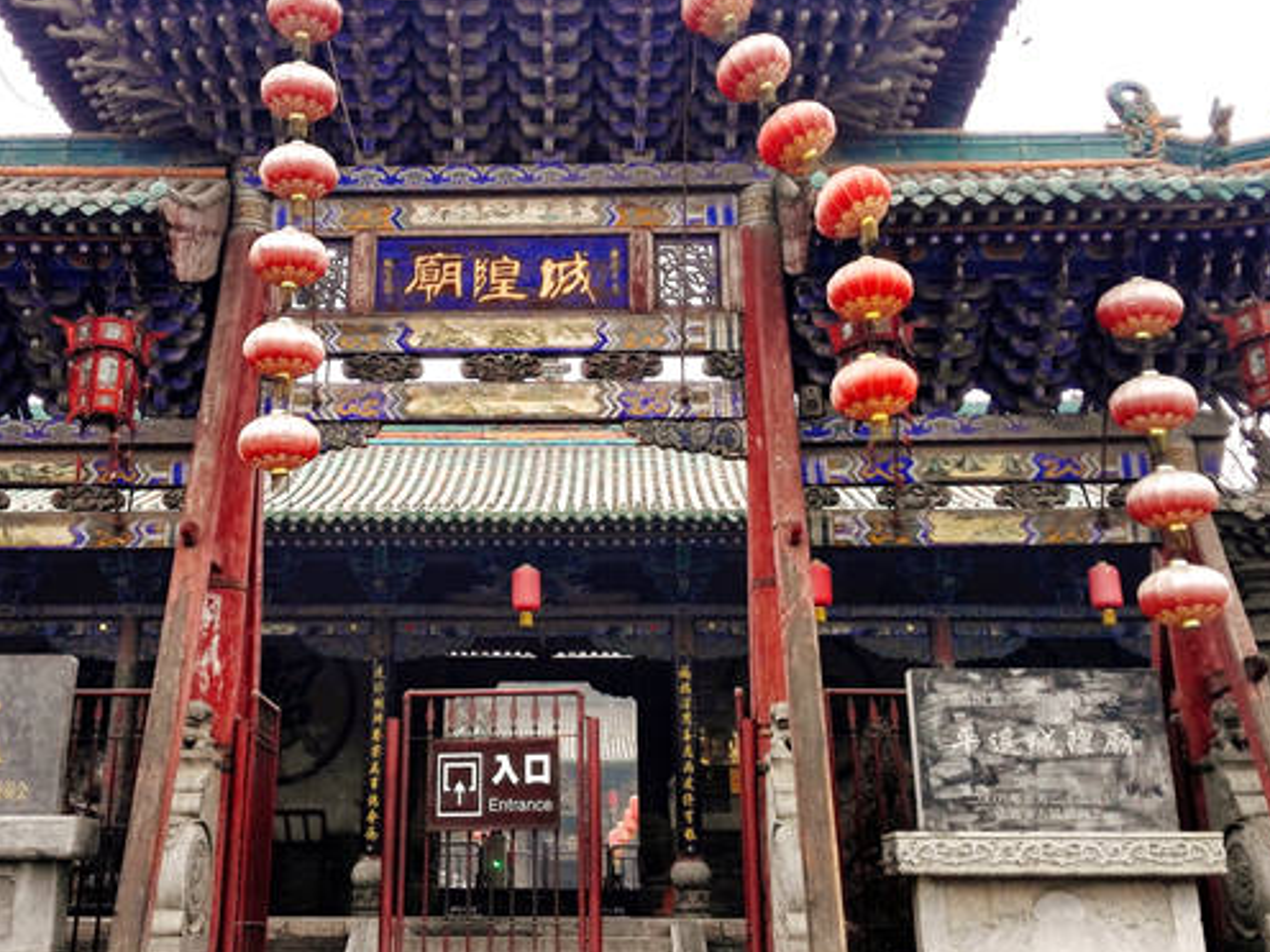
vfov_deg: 35.9
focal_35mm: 40
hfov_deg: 46.6
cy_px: 413
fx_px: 1468
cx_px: 533
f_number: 2
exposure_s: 1/50
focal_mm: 3.79
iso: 50
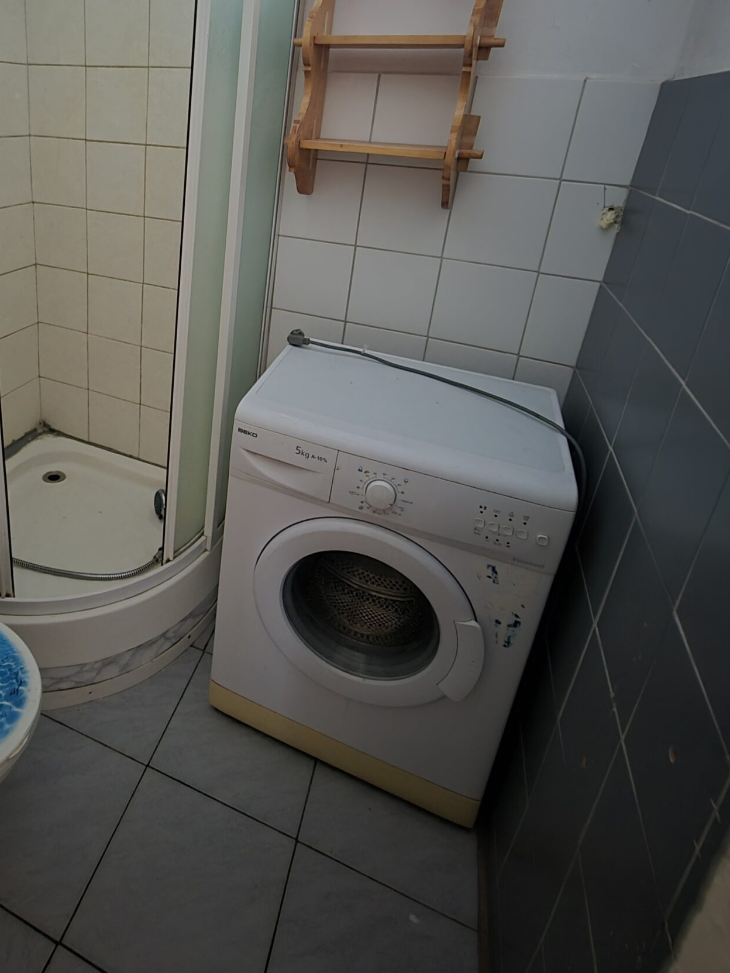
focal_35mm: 20
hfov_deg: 62.6
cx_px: 194
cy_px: 315
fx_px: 562
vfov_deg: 78.7
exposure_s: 1/8
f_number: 2.2
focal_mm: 2.2
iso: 1000
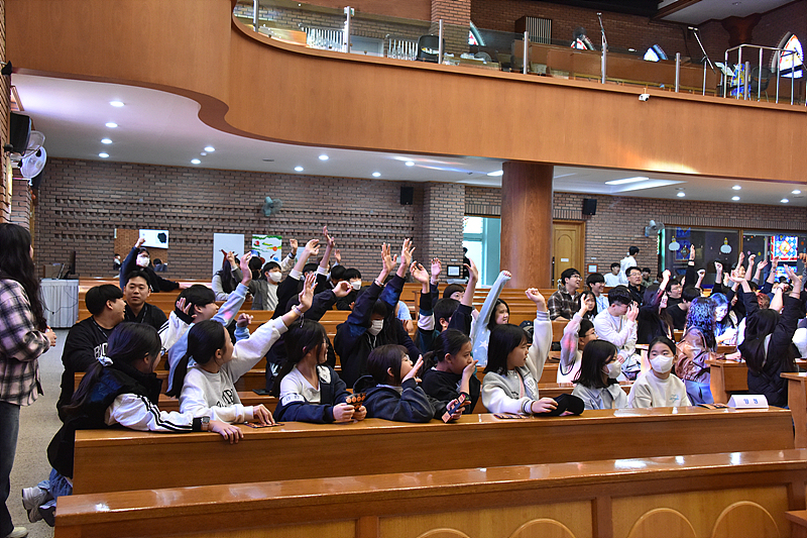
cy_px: 269
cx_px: 404
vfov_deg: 36.9
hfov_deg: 53.1
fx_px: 807
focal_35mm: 36
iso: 3600
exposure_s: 1/125
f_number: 5.6
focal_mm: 36
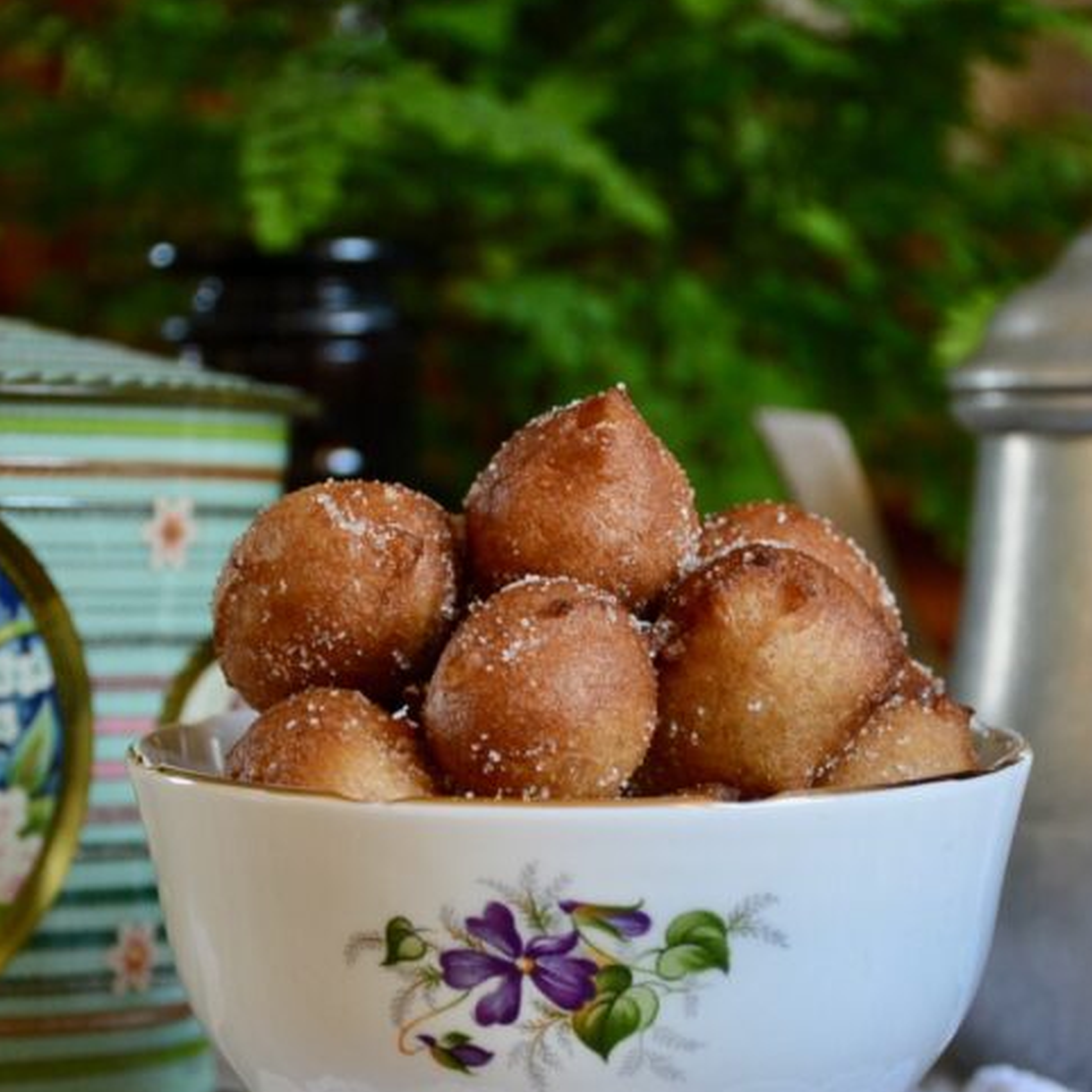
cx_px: 596
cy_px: 669
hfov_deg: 14.3
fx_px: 4351
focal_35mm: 122
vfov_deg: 14.3
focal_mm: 45
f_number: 4.5
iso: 400
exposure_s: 1/40
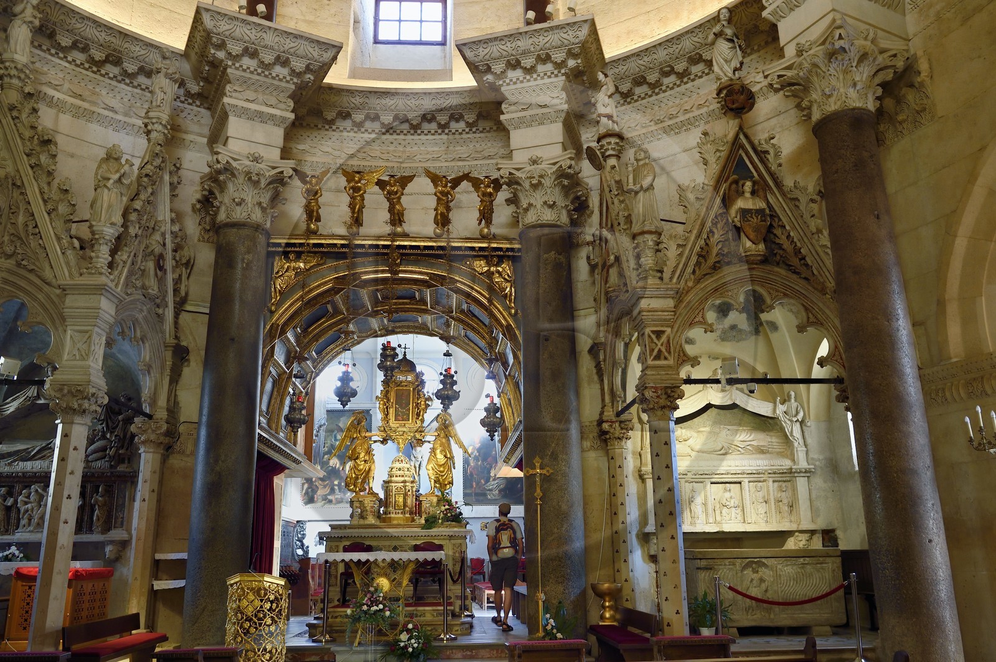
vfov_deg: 43.5
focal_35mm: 30
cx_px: 498
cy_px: 331
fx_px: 829
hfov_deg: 62.0
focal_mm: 30
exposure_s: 1/20
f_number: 6.3
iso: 1600
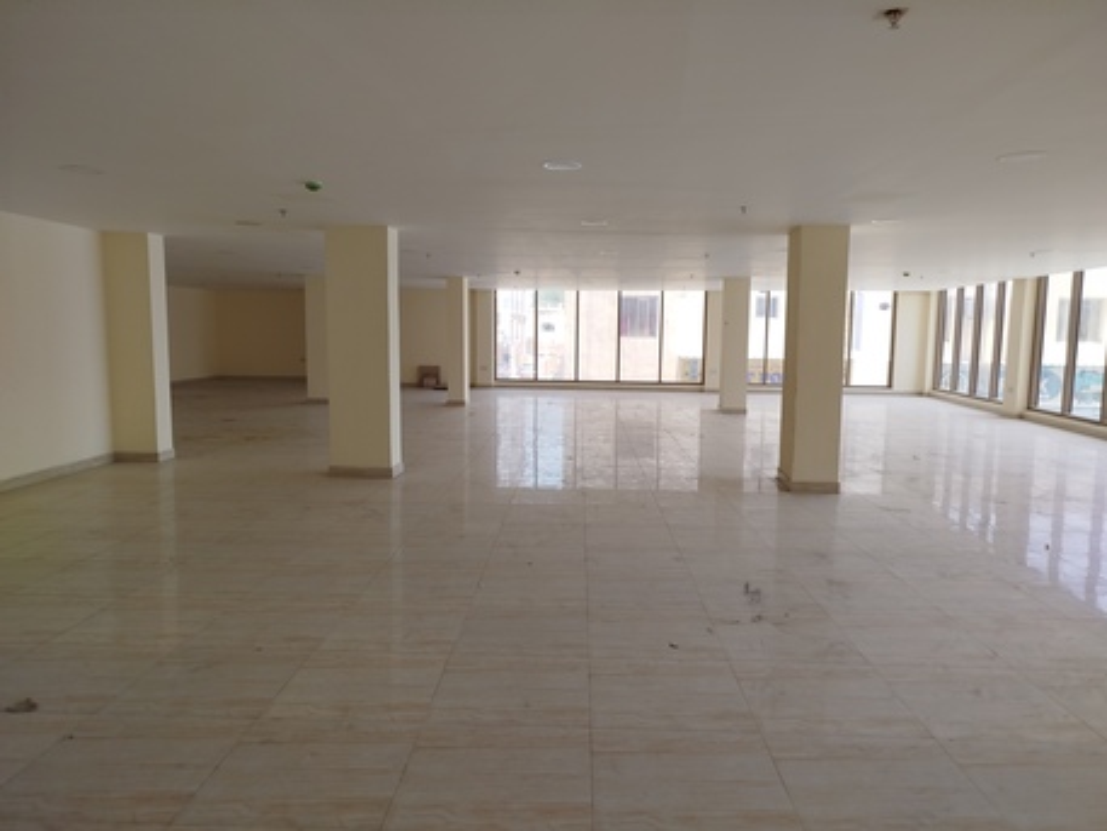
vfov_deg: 56.8
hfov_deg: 71.6
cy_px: 416
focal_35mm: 24
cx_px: 554
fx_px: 768
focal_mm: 5.31
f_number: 1.7
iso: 64
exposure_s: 1/100
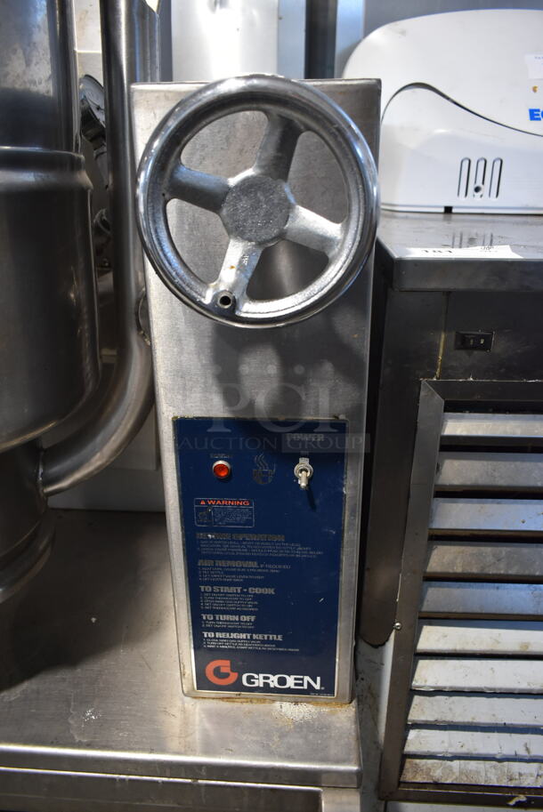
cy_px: 406
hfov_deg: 48.0
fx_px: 610
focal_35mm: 27
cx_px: 272
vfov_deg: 67.3
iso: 900
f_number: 3.5
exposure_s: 1/30
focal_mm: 18
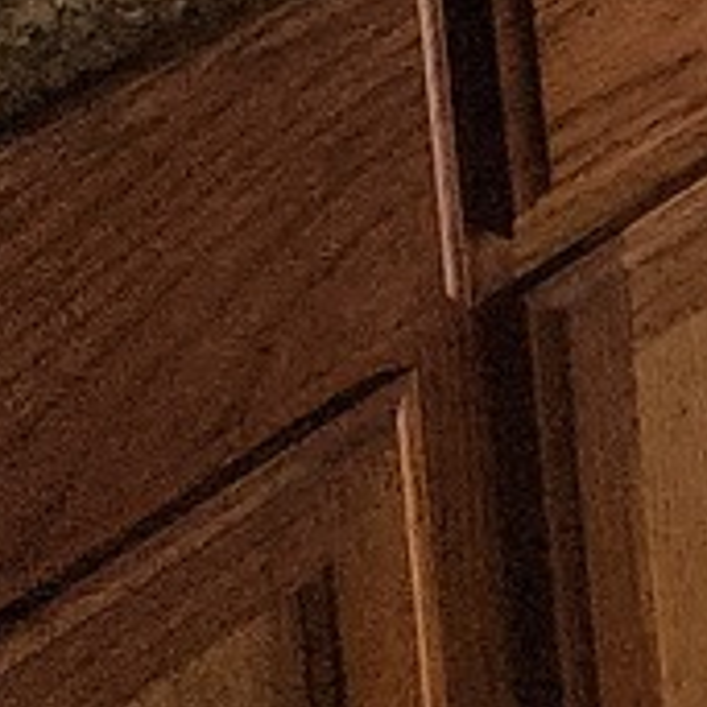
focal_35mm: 171
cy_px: -1385
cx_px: 2758
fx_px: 3951
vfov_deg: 8.6
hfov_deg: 7.5
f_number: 1.8
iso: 20
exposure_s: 1/60
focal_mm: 6.4
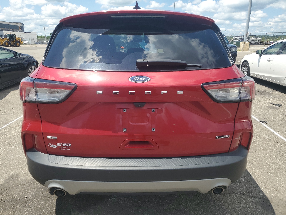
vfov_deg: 53.1
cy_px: 108
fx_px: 215
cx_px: 143
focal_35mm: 26
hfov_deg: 67.3
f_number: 1.5
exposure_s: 1/2500
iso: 50
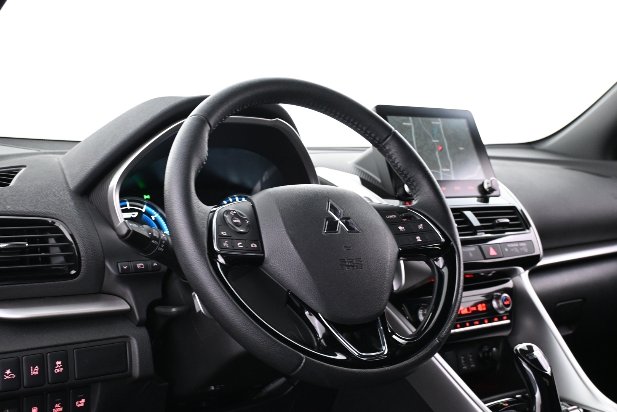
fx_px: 784
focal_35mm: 46
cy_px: 206
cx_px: 308
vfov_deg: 29.4
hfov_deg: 43.0
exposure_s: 1/8
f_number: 4.8
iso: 1600
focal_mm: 30.5
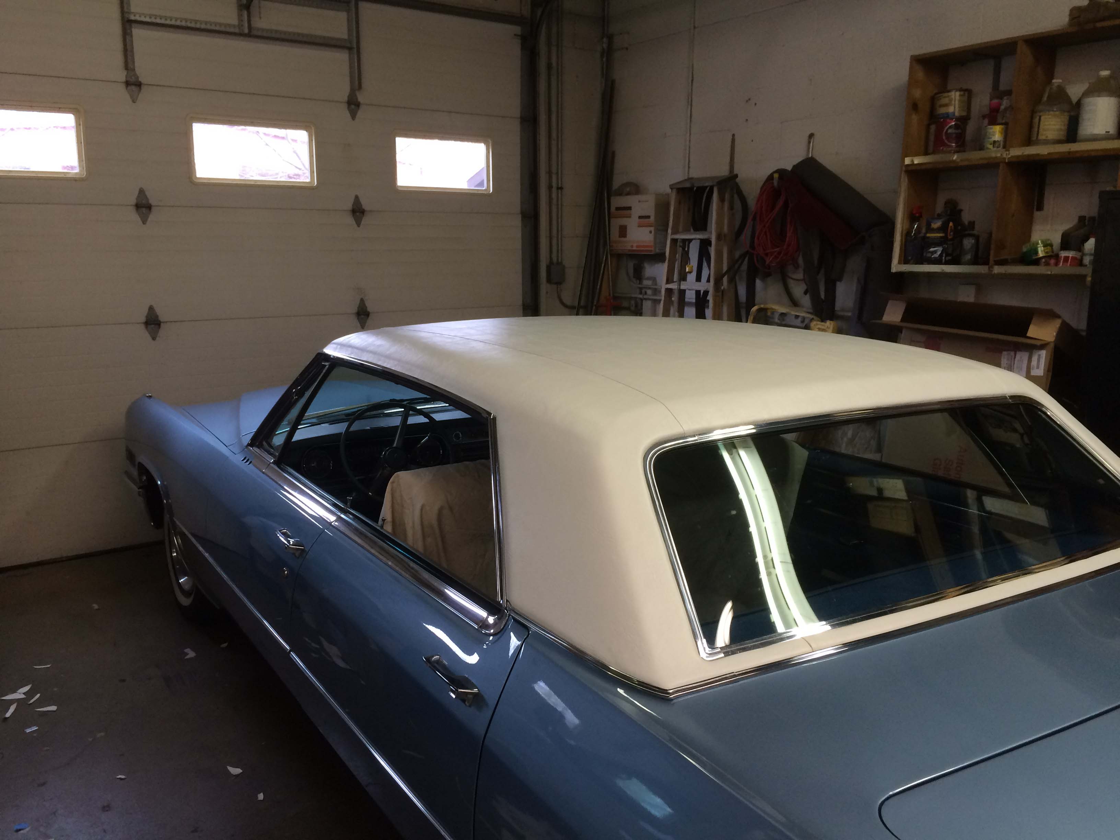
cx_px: 560
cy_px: 420
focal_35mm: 29
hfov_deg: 61.7
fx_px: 938
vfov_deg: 48.2
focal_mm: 4.15
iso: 50
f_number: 2.2
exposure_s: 1/30
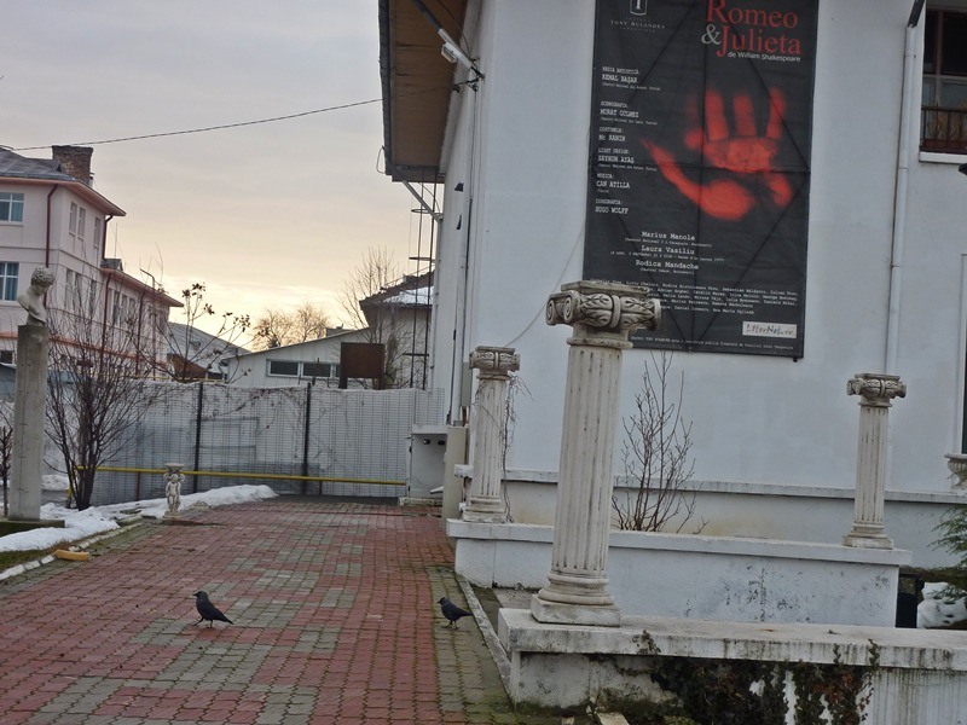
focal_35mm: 55
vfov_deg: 26.6
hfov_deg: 34.9
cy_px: 362
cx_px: 484
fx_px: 1536
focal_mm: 9.1
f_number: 3.9
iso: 80
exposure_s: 1/125
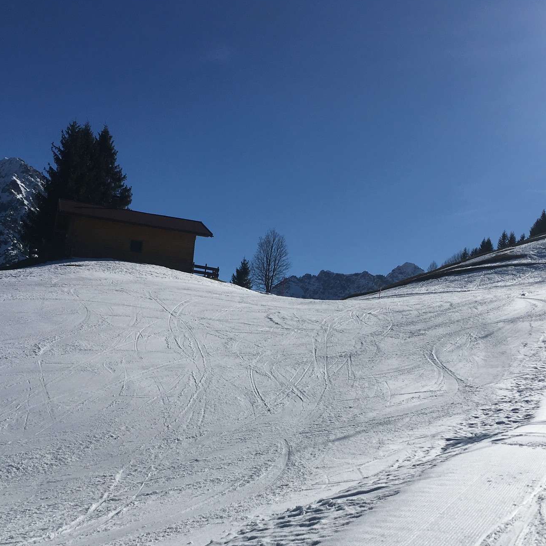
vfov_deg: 39.9
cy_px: 323
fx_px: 749
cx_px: 277
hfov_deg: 40.0
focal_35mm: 42
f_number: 2.2
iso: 25
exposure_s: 1/6993
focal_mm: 4.15
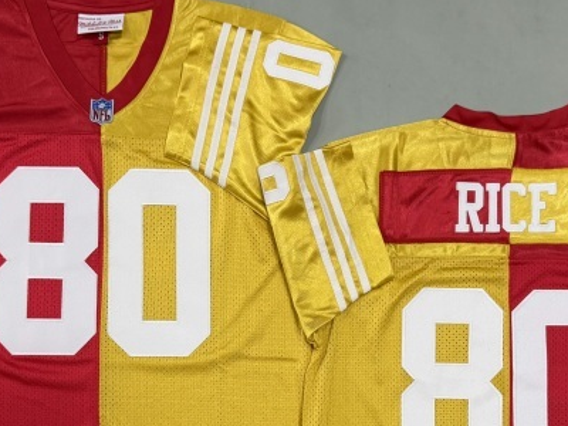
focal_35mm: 48
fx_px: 788
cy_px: 356
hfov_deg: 39.6
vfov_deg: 29.4
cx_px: 300
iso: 200
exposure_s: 1/100
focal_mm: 6.76
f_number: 1.78
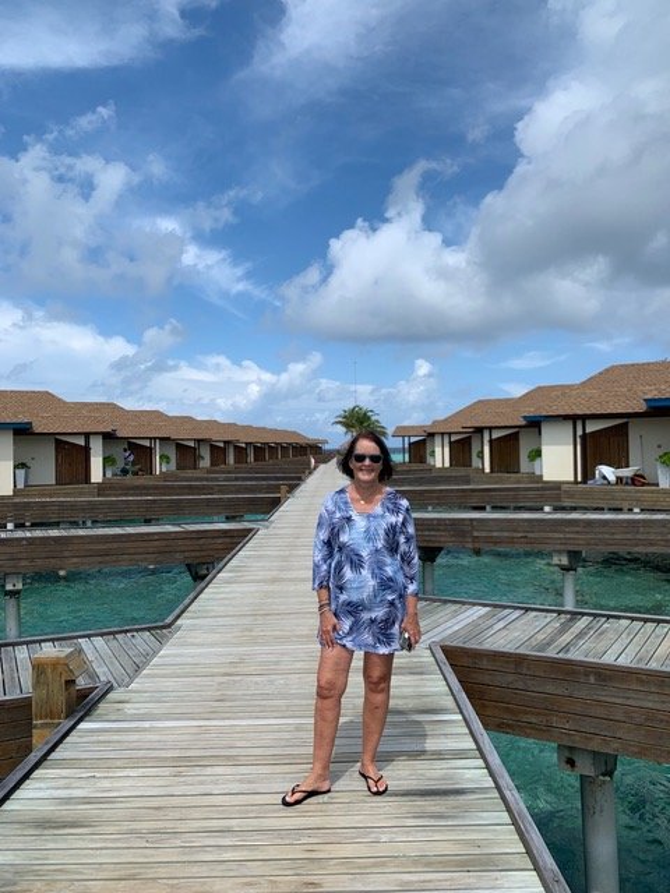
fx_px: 671
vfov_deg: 67.3
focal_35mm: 26
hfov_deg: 53.1
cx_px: 335
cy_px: 446
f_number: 1.8
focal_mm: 4.25
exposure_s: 1/2611
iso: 25
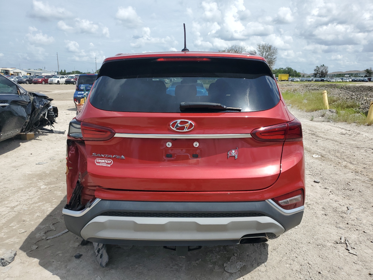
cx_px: 186
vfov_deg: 53.1
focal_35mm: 26
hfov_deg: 67.3
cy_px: 140
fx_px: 280
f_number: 1.5
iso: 50
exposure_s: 1/5000
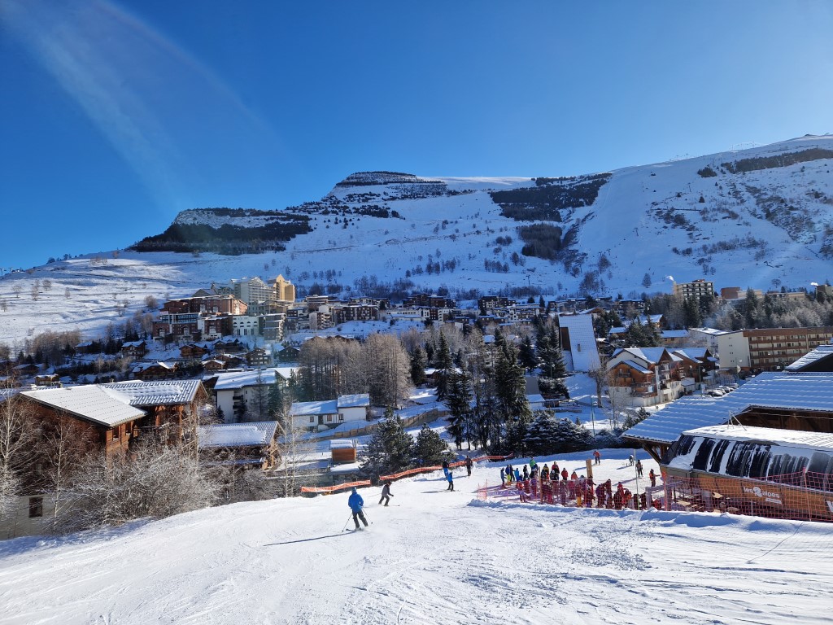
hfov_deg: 73.9
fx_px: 553
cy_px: 312
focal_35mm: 23
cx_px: 416
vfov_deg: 58.9
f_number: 1.8
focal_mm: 5.4
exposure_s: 1/1792
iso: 50
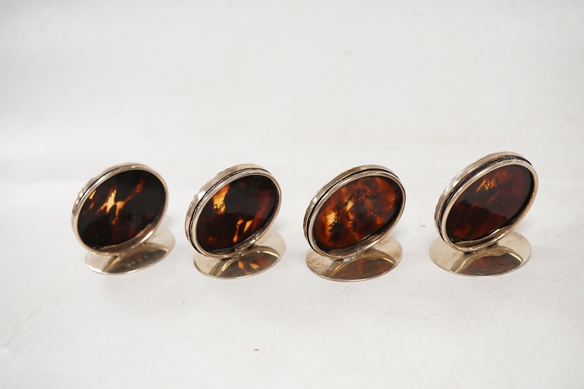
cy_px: 194
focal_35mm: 45
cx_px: 292
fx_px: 730
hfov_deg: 43.6
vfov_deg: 29.9
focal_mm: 30
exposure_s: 1/125
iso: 1250
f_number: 8
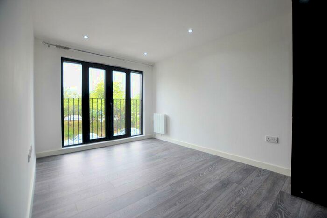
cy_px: 109
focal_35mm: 15
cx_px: 164
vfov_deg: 77.4
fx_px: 136
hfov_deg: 100.4
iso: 250
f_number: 3.5
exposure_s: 1/100
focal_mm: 10
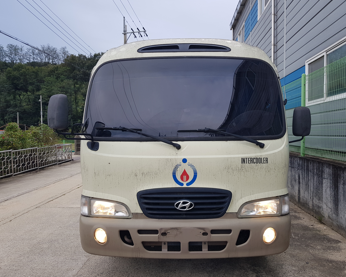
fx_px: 287
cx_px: 185
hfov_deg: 62.1
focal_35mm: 28
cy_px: 141
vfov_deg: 51.5
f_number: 1.7
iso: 40
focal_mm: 4.3
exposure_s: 1/341
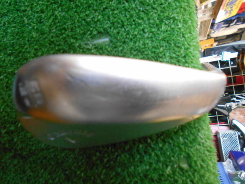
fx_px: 184
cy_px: 92
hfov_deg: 67.3
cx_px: 122
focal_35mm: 26
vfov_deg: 53.1
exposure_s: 1/80
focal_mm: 4.6
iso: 800
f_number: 3.2
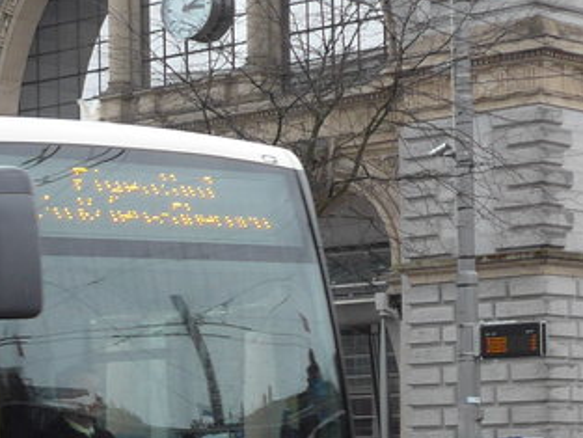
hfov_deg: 13.5
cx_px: -285
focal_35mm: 138
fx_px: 2325
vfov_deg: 10.7
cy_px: 412
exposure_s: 1/250
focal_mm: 7.5
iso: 125
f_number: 2.8
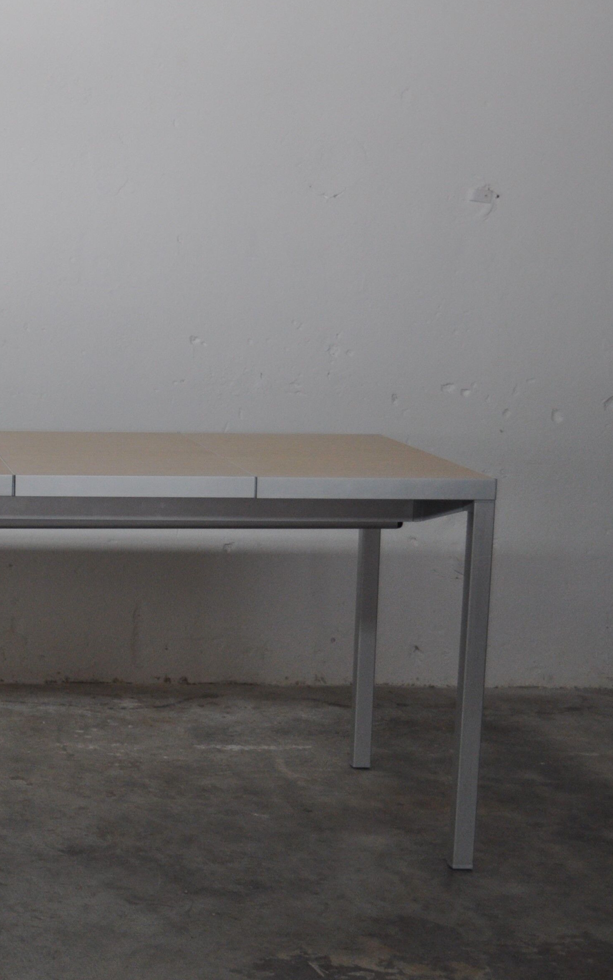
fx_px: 2032
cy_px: 459
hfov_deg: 16.3
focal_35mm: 76
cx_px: -180
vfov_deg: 27.1
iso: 720
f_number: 4.5
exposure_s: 1/60
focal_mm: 28
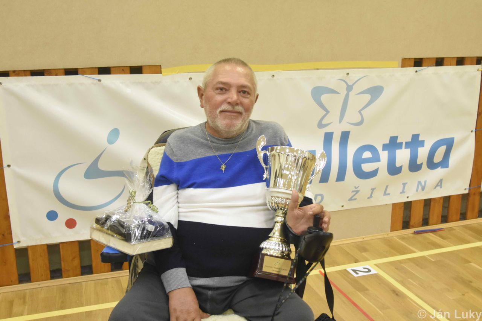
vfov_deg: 34.2
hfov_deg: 49.6
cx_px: 241
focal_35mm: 39
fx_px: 522
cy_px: 160
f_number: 4
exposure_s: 1/320
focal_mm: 26
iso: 3200
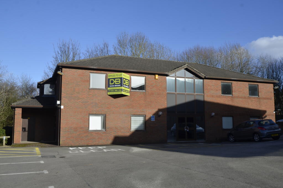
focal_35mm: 36
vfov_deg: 36.7
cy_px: 94
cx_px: 142
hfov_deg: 53.2
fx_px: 282
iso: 140
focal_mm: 24
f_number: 8
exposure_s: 1/250
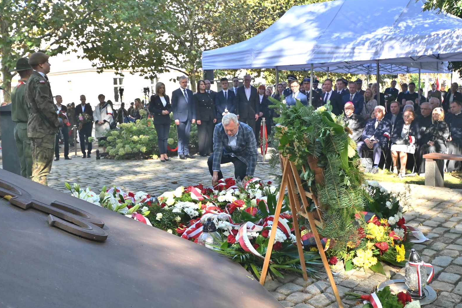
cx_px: 225
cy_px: 151
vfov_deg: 35.9
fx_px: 475
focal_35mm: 37
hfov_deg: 51.9
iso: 110
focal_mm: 24
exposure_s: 1/200
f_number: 4.5
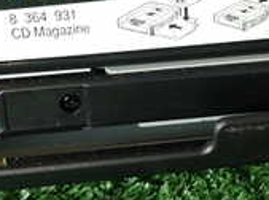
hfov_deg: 21.9
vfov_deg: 16.3
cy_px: 17
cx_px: 201
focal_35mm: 89
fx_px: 690
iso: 160
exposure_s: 1/60
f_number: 2
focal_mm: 4.5
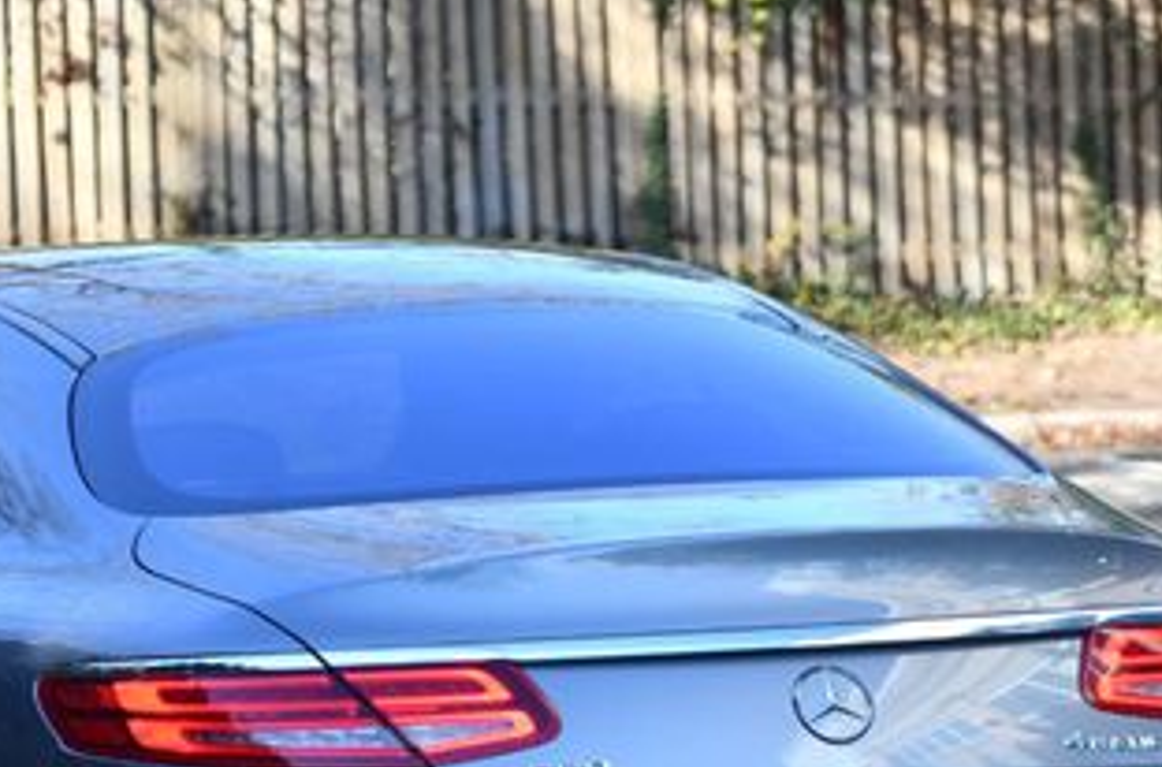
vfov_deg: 5.1
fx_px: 8528
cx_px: 276
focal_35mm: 265
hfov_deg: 7.8
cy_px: 605
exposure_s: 1/250
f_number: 5.6
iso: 280
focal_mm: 86
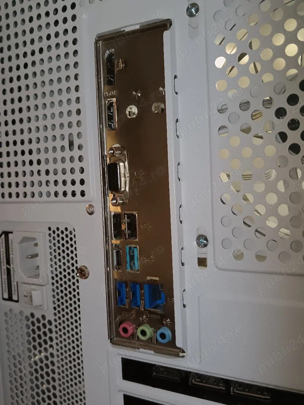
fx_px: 398
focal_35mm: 34
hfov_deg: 41.8
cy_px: 202
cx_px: 152
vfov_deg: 54.0
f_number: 1.9
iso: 669
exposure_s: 1/33.3
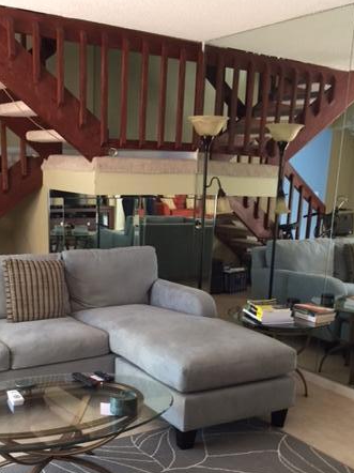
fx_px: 573
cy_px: 312
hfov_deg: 34.3
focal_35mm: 42
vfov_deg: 44.2
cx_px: 152
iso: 125
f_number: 2.2
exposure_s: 1/30
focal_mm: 4.15
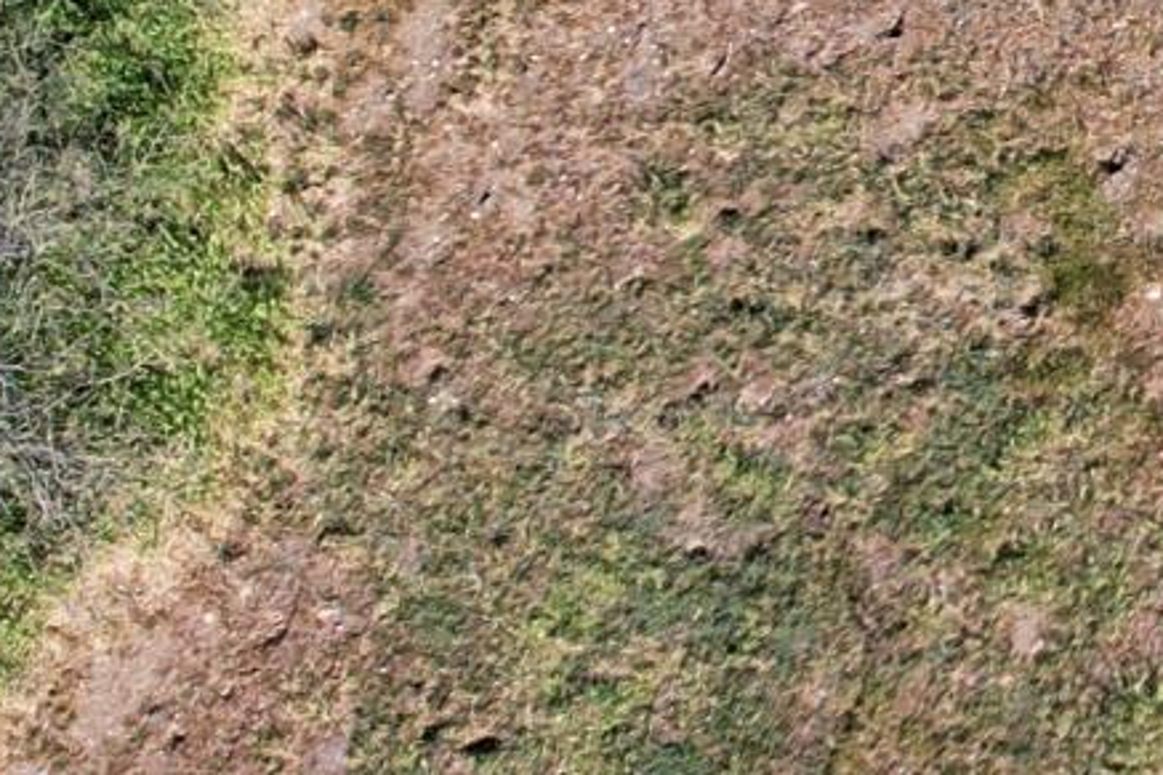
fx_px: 4876
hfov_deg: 13.1
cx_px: 1528
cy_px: 138
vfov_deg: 9.1
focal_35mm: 151
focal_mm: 8.38
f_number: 2.8
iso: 100
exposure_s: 1/160
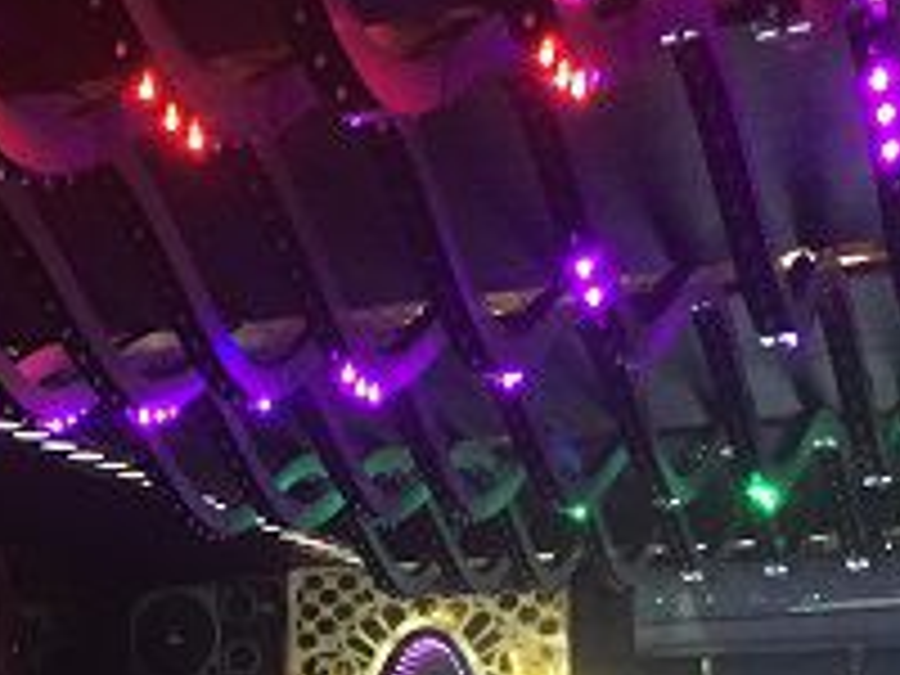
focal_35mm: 87
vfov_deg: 16.0
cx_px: -122
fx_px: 2262
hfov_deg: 21.2
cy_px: 909
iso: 320
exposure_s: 1/15
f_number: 2.2
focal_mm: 4.15
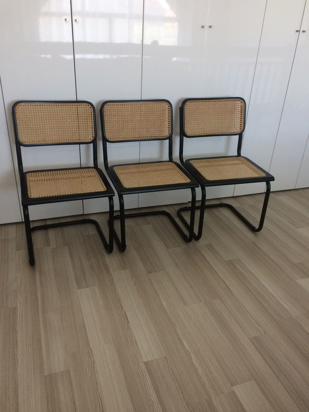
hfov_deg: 48.2
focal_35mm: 29
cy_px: 206
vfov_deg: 61.7
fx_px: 345
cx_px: 154
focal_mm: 4.15
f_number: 2.2
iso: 80
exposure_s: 1/33
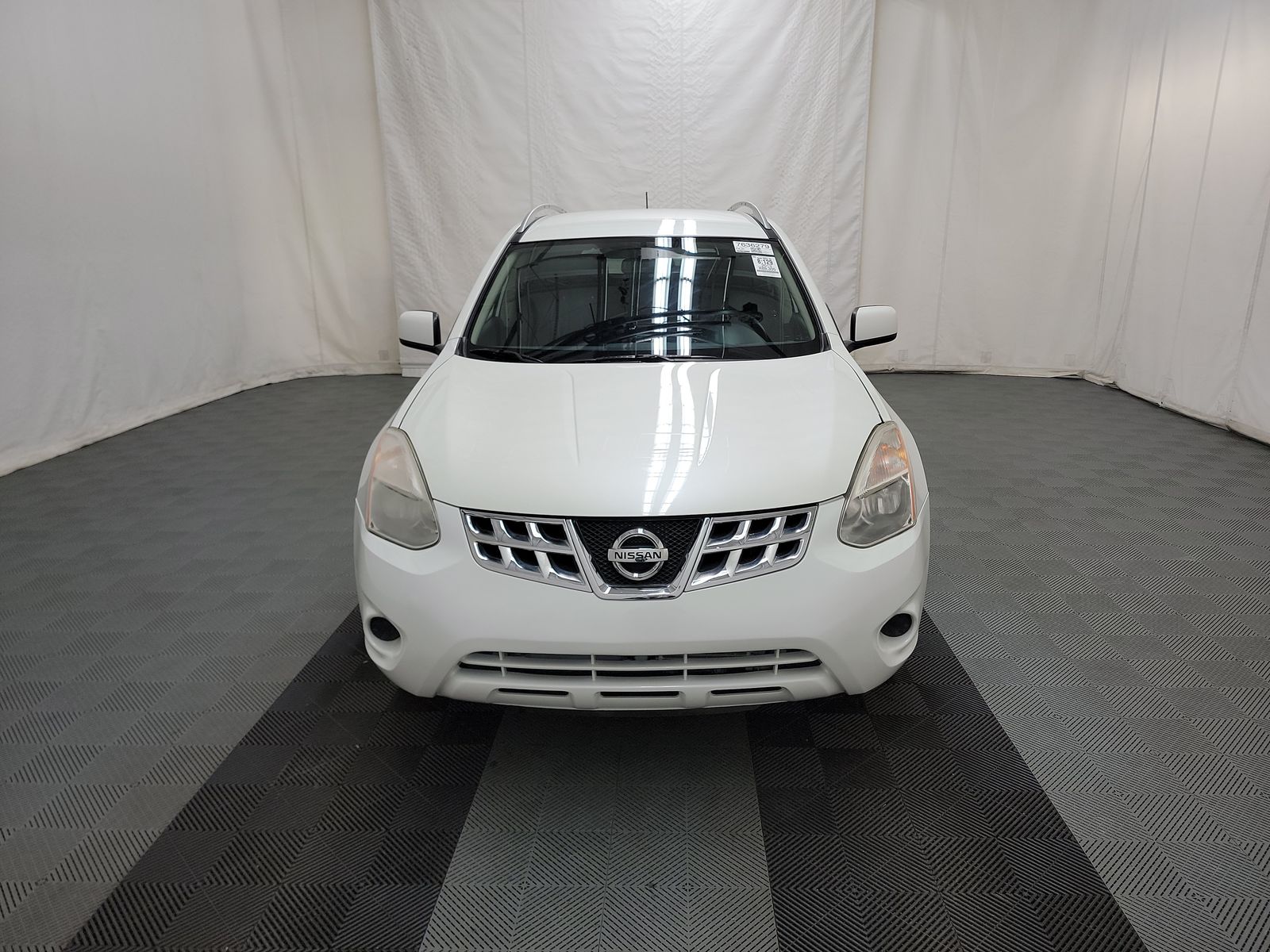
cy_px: 476
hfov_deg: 71.6
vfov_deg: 56.8
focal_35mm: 24
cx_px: 635
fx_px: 881
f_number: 1.8
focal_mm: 6.7
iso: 103
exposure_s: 1/59
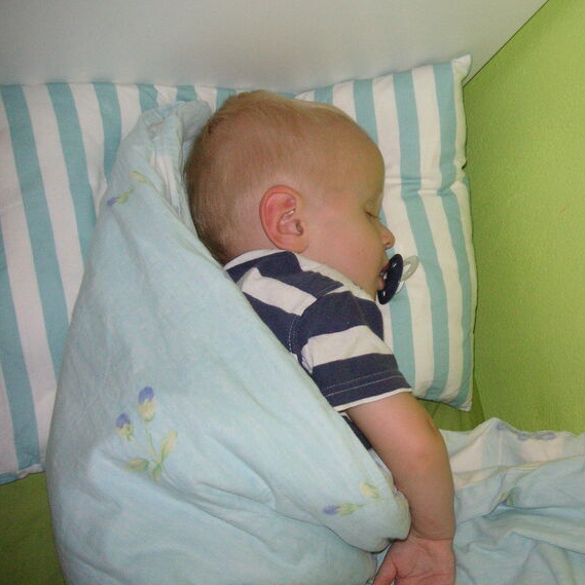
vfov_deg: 36.8
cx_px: 408
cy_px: 285
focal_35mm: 46
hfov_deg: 36.3
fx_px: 880
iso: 160
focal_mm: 6.1
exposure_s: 1/45
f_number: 2.8
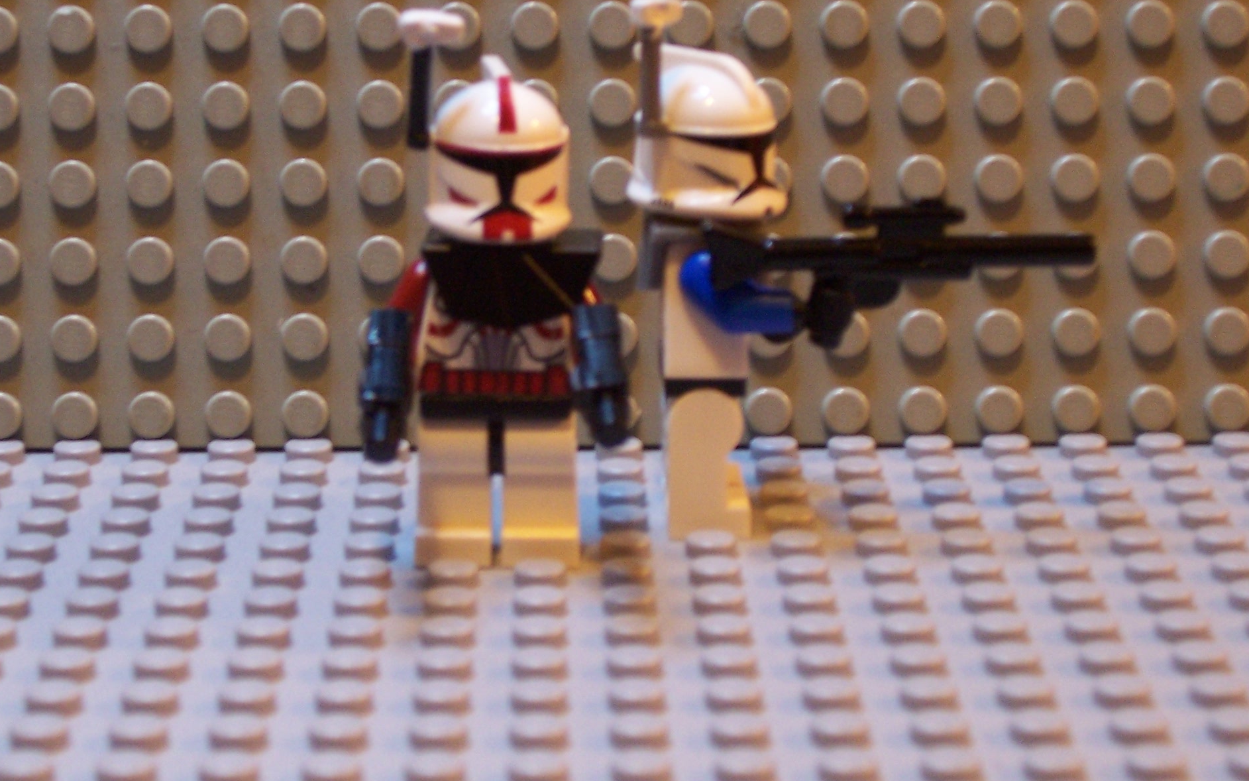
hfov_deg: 21.8
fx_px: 3234
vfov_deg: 13.8
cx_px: 512
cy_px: 321
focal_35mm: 95
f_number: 4
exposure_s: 1/4
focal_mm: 10.8
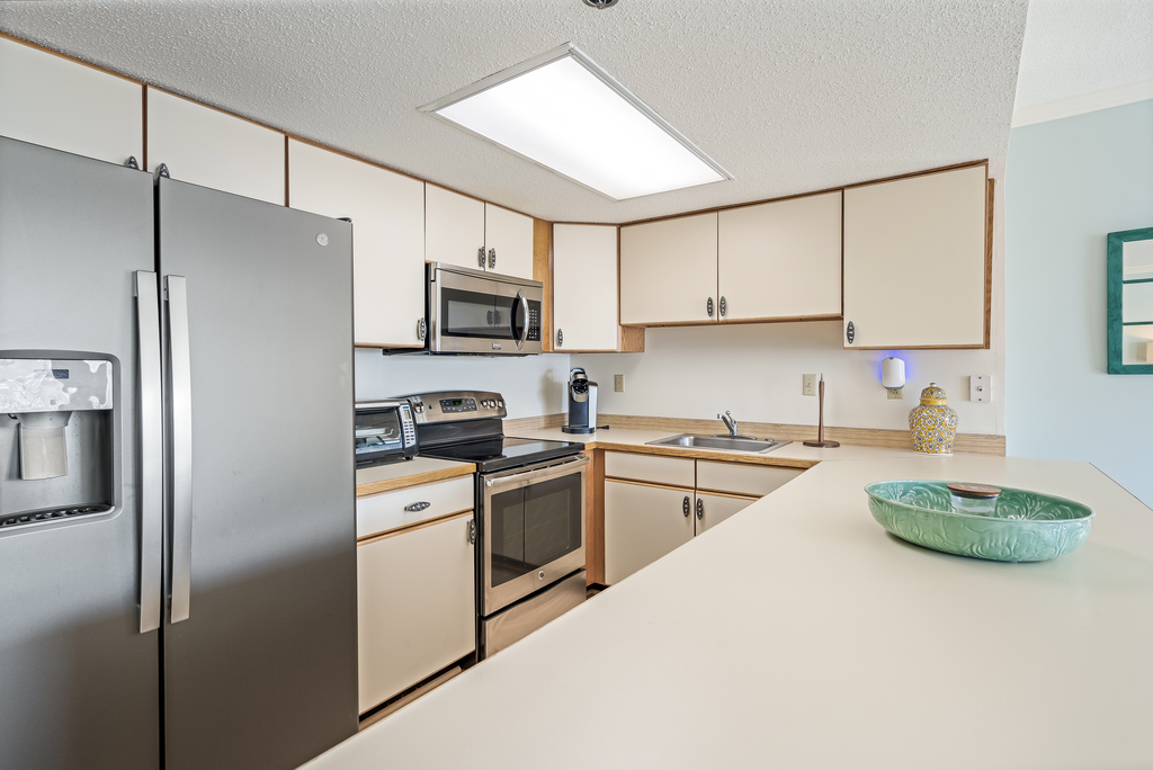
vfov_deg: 70.5
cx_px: 576
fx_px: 545
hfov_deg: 93.2
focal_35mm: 17
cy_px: 385
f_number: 8
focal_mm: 17
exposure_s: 1/5
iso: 320
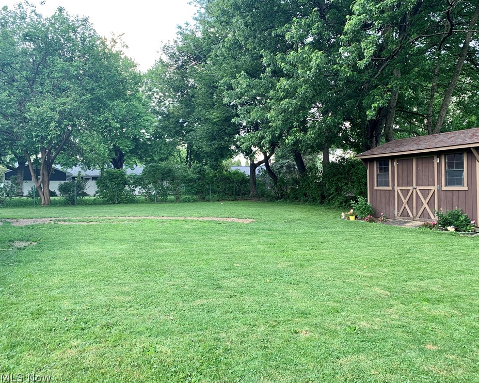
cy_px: 188
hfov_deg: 62.1
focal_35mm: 28
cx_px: 262
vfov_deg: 51.5
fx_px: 397
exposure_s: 1/121
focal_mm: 4.25
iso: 80
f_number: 1.8
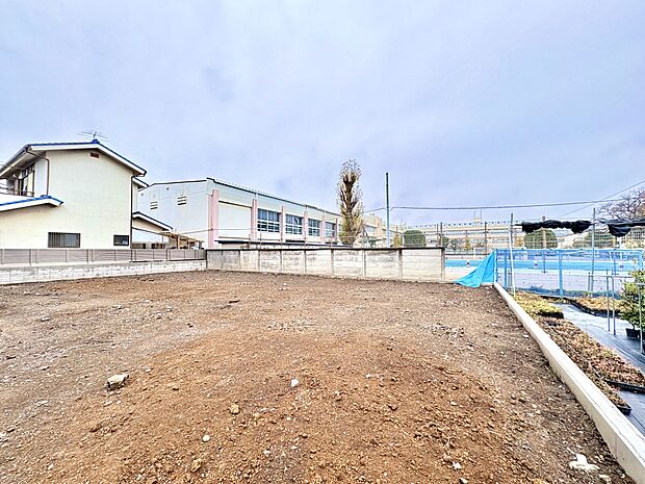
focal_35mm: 14
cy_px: 242
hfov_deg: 102.1
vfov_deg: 85.7
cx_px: 322
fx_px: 261
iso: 64
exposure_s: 1/247
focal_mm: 2.22
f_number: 2.2
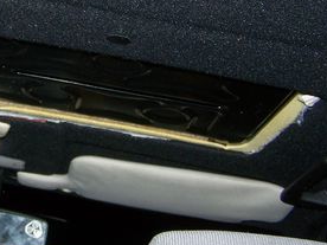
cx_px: -9
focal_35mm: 88
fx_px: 831
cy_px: 67
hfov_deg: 21.4
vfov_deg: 16.7
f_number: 2.8
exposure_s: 1/60
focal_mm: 6.3
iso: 80
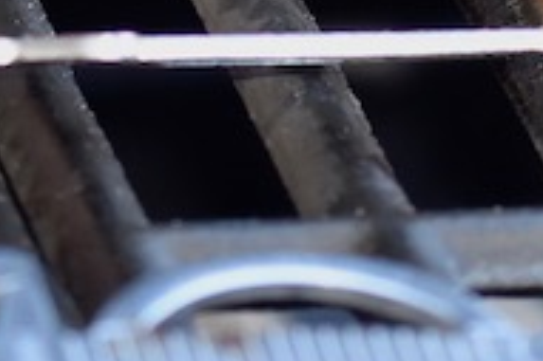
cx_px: 802
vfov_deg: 1.6
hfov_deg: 2.4
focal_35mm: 845
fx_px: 12729
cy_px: -324
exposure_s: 1/80
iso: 800
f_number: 4.5
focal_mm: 105
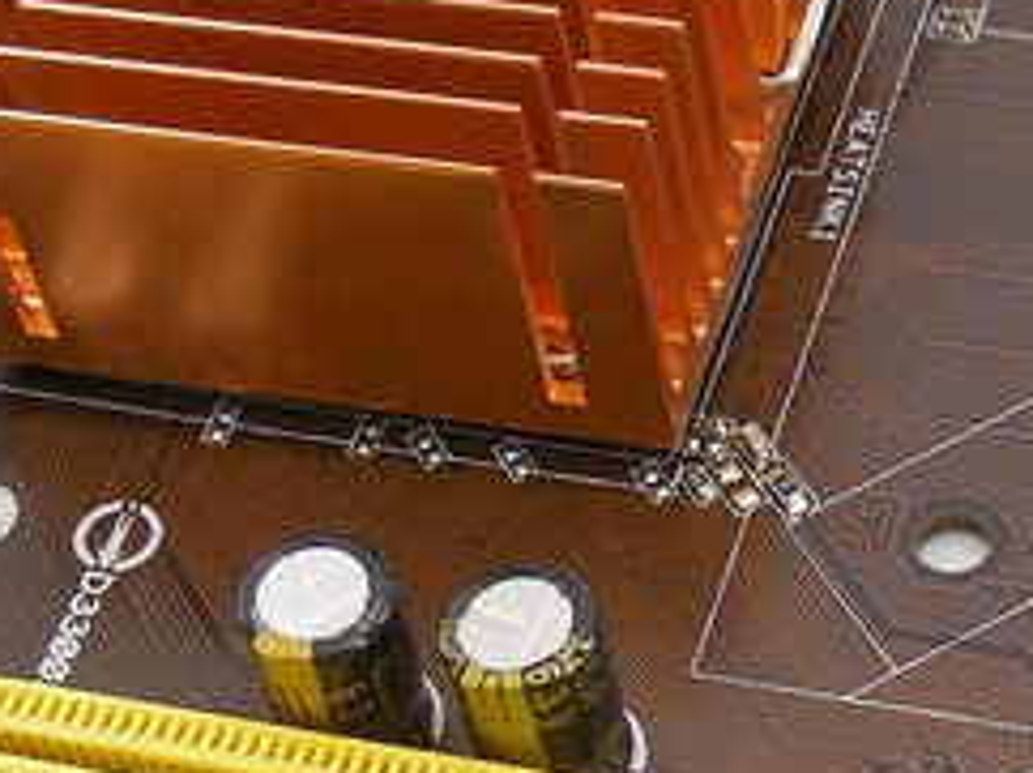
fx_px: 3160
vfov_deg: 13.6
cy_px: 927
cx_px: 931
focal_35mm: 106
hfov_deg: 18.3
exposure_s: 1/50
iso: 125
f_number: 3.1
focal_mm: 4.5
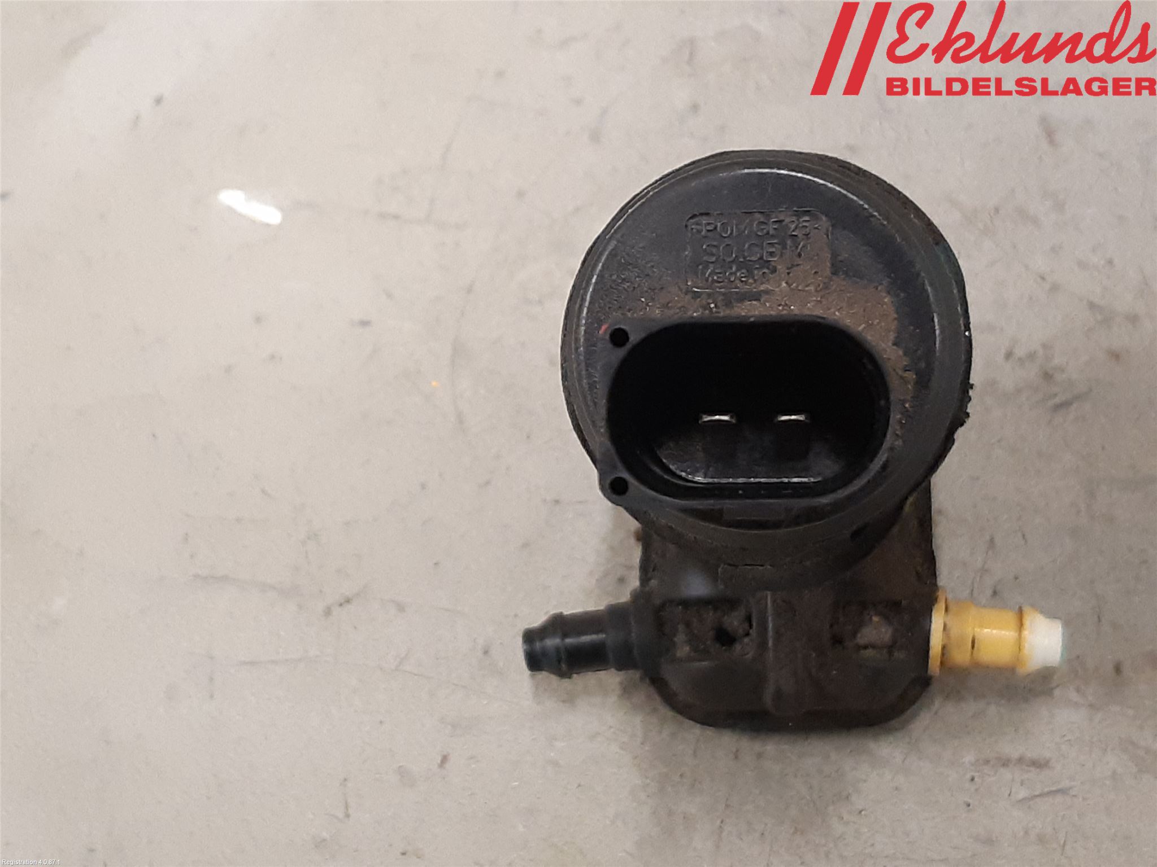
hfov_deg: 67.3
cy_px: 434
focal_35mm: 26
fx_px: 869
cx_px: 578
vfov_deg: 53.1
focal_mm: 3.93
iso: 250
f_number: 1.7
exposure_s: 1/50
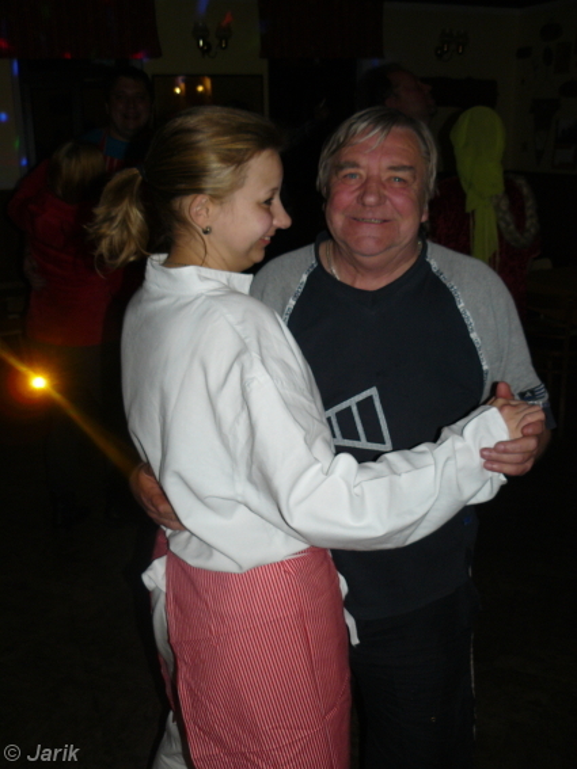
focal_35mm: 36
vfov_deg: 51.4
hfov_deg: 39.6
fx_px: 800
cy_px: 384
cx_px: 288
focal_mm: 6
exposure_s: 1/30
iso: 100
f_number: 2.8
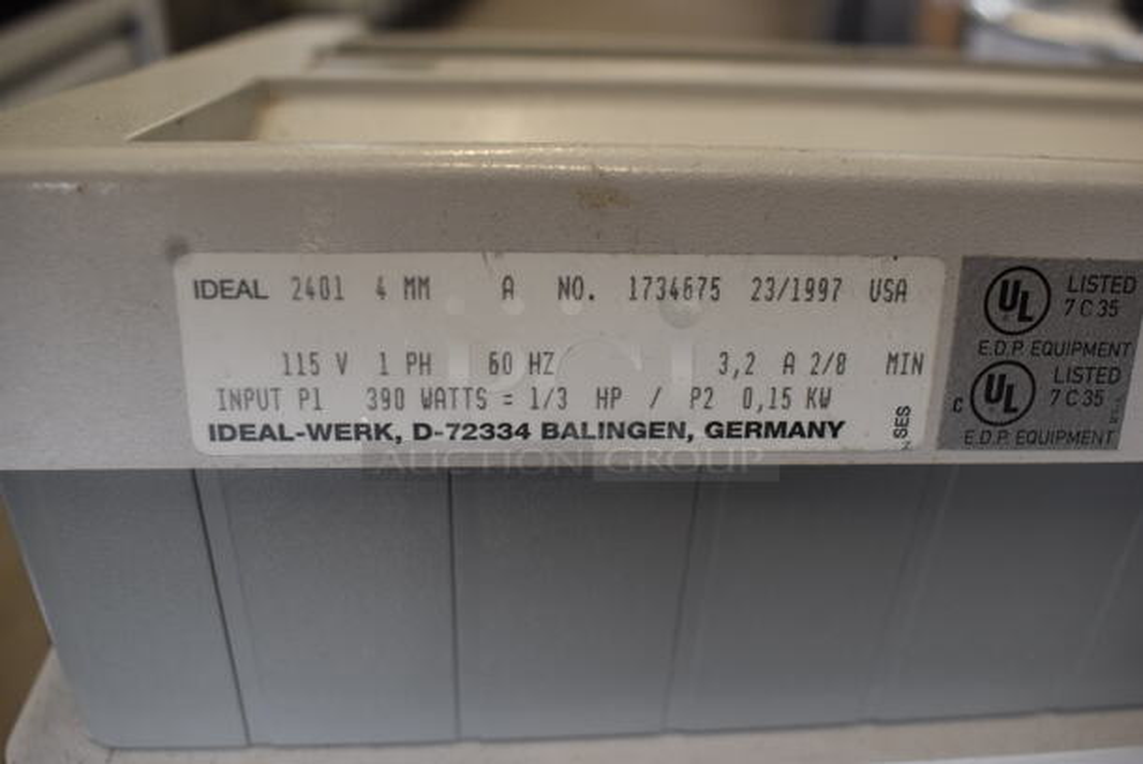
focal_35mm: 33
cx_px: 572
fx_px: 1049
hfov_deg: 57.2
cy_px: 382
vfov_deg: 40.1
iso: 640
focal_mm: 22
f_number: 5.6
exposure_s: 1/60
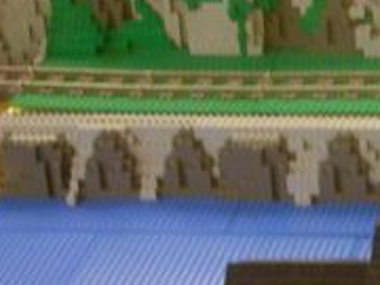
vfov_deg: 8.8
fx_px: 1800
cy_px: 416
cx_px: 697
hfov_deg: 11.2
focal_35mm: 164
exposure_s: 1/6.3
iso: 100
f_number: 2.7
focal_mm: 5.6
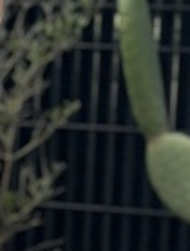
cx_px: -315
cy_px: 343
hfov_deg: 4.2
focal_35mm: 347
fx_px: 2528
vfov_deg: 5.7
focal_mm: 6.86
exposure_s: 1/4367
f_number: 1.78
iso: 100
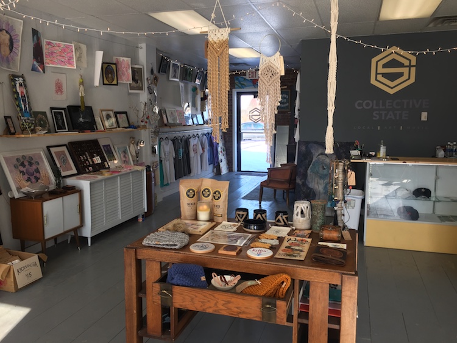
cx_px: 228
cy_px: 172
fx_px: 383
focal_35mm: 29
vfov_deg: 48.3
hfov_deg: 61.6
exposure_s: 1/120
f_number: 2.2
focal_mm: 4.15
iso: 32
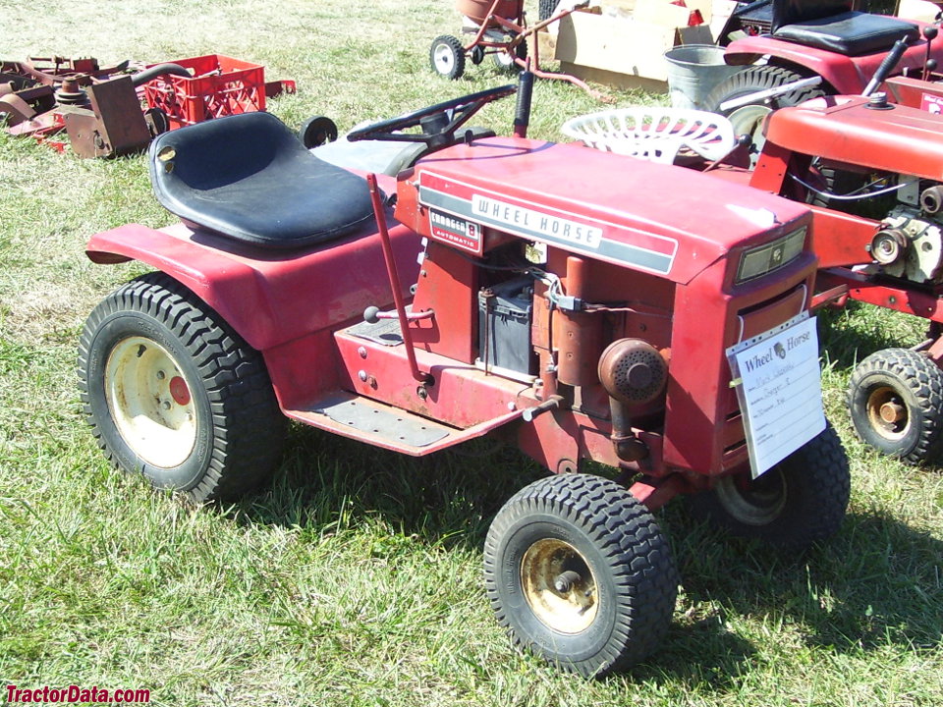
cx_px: 472
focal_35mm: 53
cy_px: 354
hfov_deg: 36.2
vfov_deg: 27.5
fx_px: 1444
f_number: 3.4
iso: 80
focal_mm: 8.6
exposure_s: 1/500
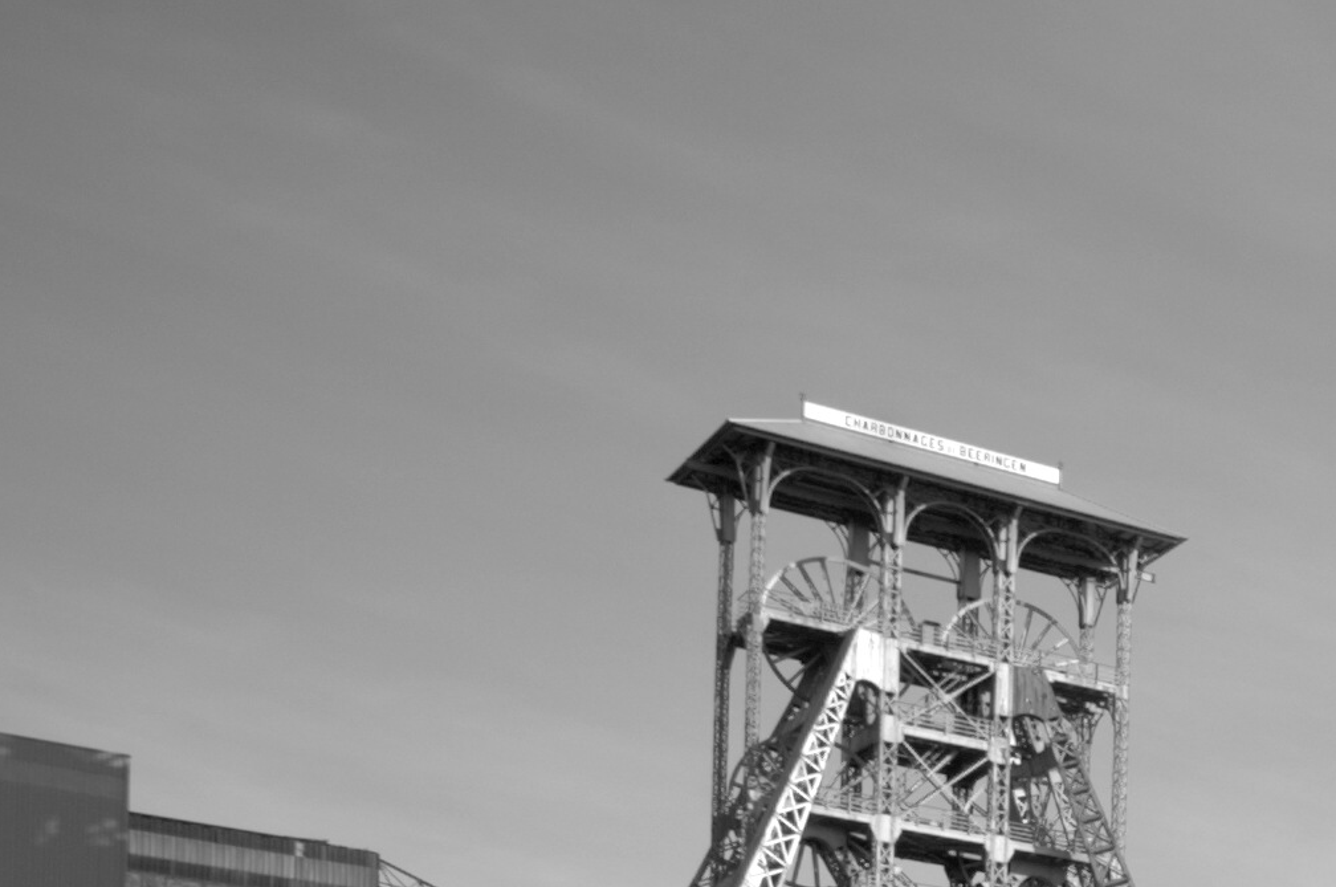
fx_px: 3150
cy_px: 1671
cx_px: 2428
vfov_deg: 14.0
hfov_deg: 18.5
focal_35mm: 85
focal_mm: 20
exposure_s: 1/250
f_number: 8
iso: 200
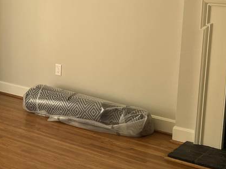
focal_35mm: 79
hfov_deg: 23.7
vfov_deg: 18.6
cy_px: 50
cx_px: 5
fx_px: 516
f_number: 1.5
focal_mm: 5.7
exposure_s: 1/150
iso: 40
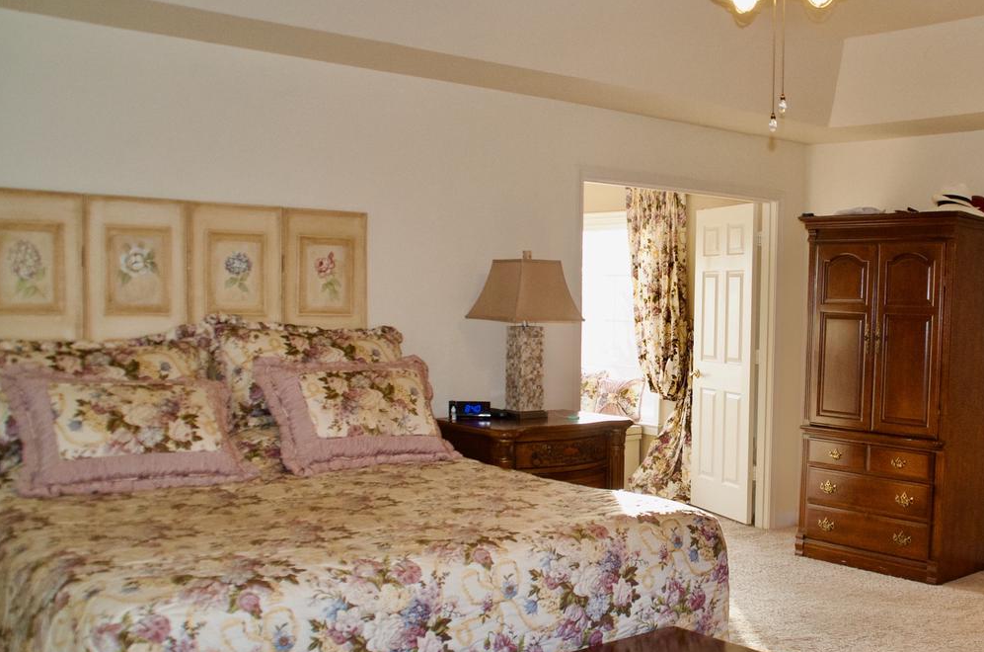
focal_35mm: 39
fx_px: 1064
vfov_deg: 34.0
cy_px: 342
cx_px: 690
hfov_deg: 48.4
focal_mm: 18
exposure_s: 1/80
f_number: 5.6
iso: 1600
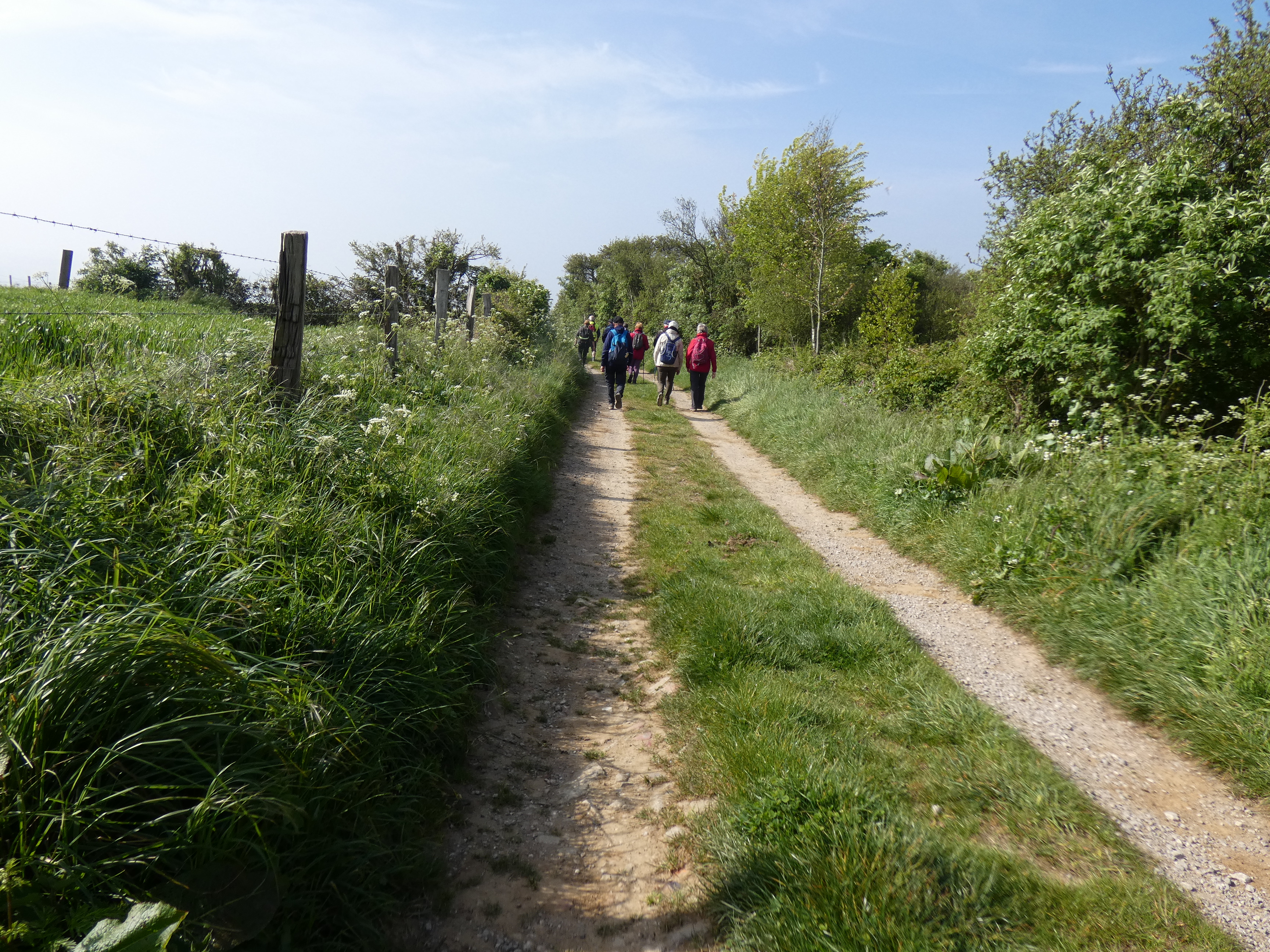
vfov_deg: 54.9
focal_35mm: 25
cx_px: 635
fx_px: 917
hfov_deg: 69.4
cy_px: 476
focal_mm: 4.4
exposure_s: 1/800
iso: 80
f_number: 3
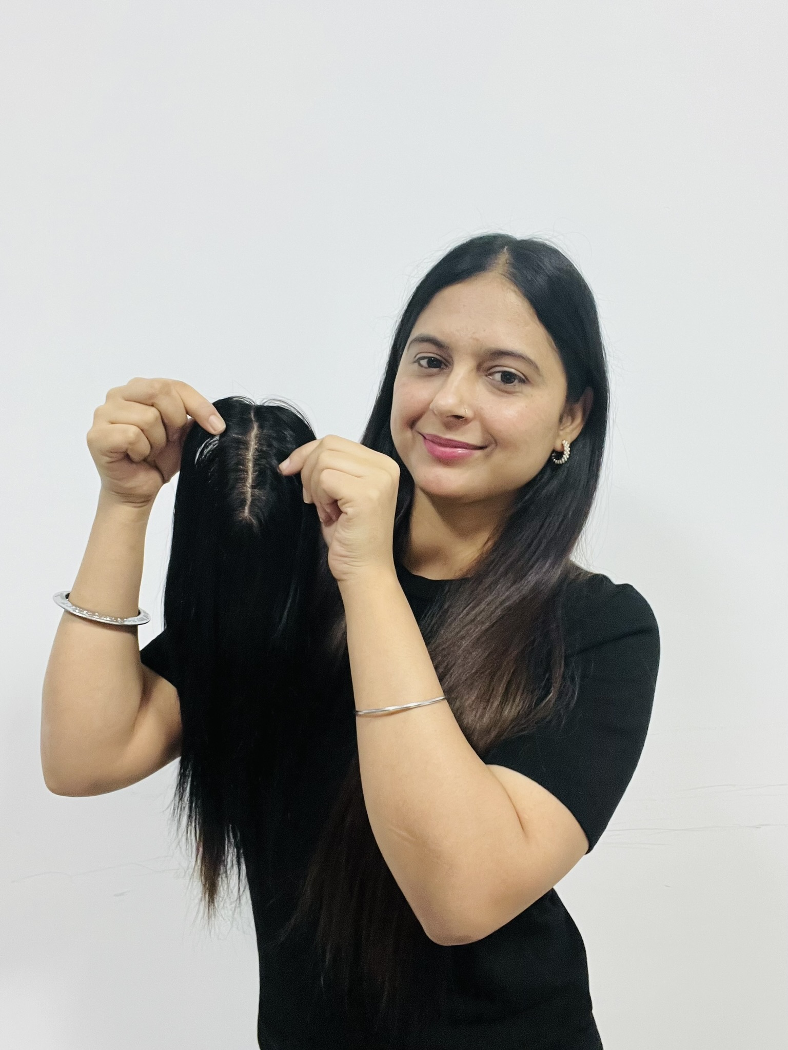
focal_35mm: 30
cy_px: 525
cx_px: 394
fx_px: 911
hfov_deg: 46.8
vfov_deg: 60.0
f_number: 2.2
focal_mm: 2.71
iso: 250
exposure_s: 1/33
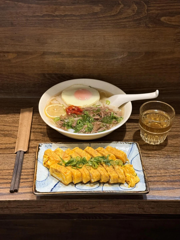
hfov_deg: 30.3
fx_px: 333
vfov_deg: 39.7
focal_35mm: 48
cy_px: 120
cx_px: 90
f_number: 1.78
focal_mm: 6.76
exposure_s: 1/33
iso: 320
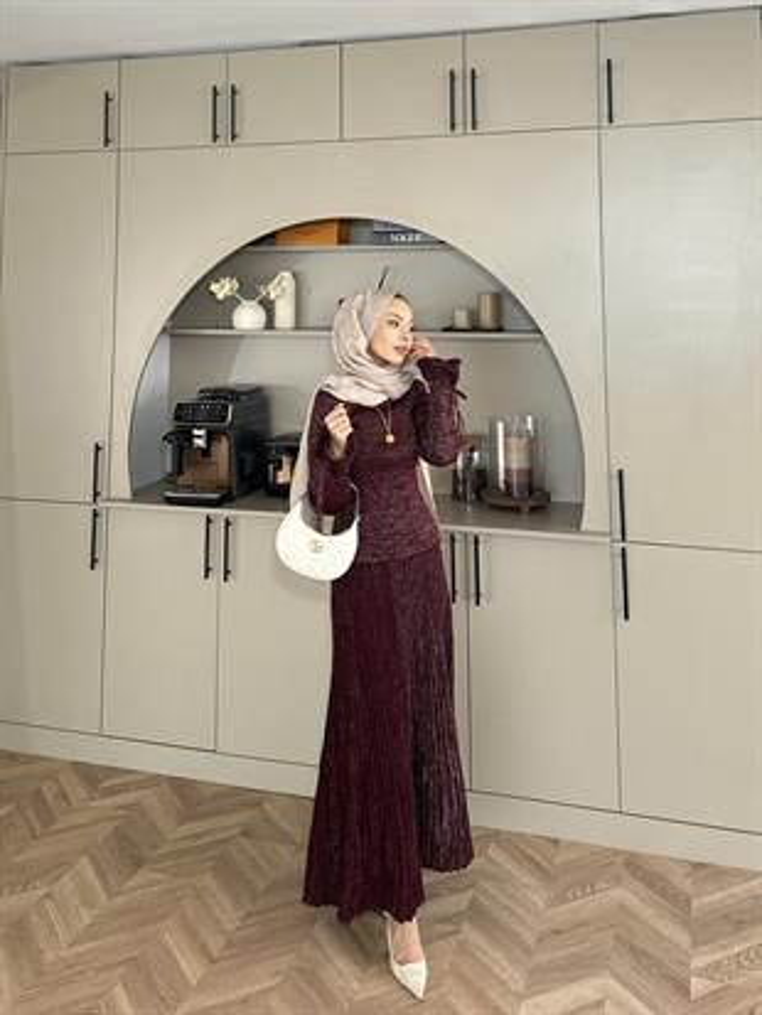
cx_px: 381
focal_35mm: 24
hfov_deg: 56.8
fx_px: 704
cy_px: 508
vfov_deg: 71.6
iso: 200
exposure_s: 1/121
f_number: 1.78
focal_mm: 6.86
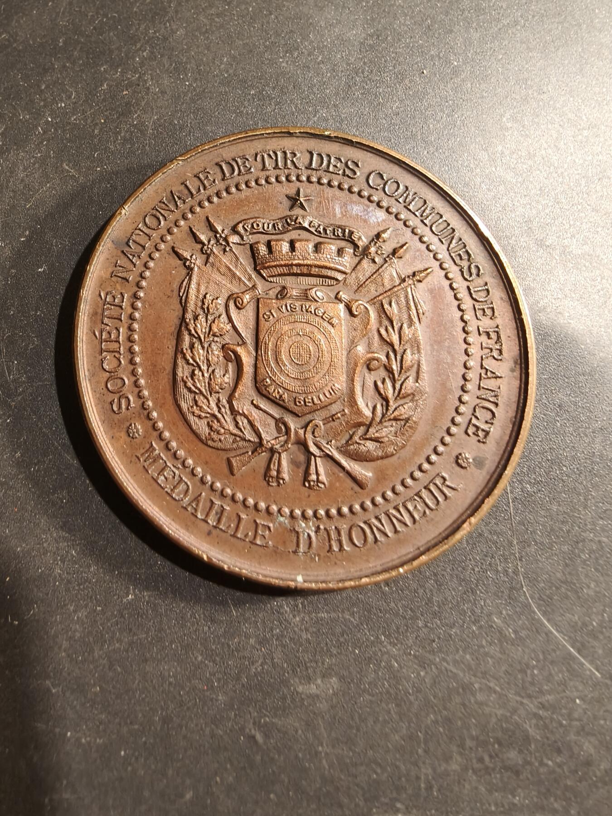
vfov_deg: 73.9
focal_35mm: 23
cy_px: 408
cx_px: 306
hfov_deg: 58.9
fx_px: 542
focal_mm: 2.32
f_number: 2
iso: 250
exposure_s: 1/50
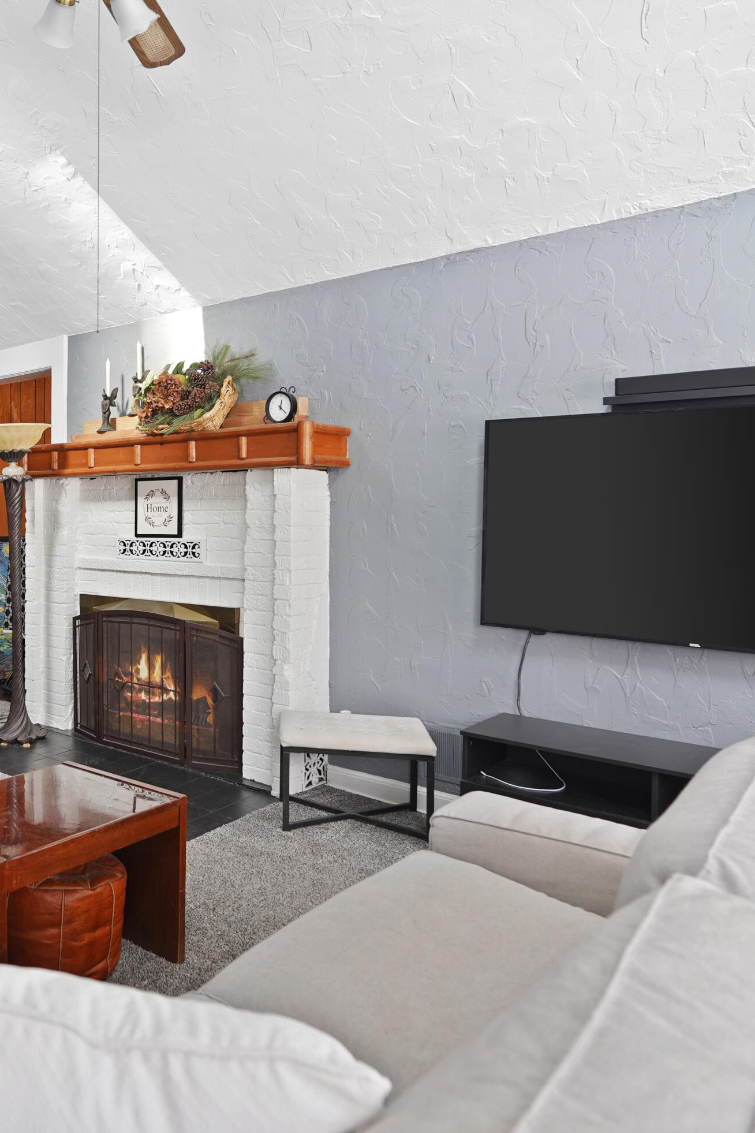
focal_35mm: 26
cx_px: 111
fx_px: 818
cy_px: 565
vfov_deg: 69.4
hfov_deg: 45.9
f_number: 2.8
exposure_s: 1/13
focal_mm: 17
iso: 400
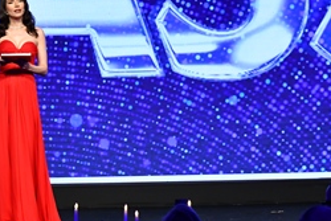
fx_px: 2061
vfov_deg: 6.1
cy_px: 80
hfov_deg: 9.1
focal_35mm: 224
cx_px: 8
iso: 1600
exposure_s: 1/160
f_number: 7.1
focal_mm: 70
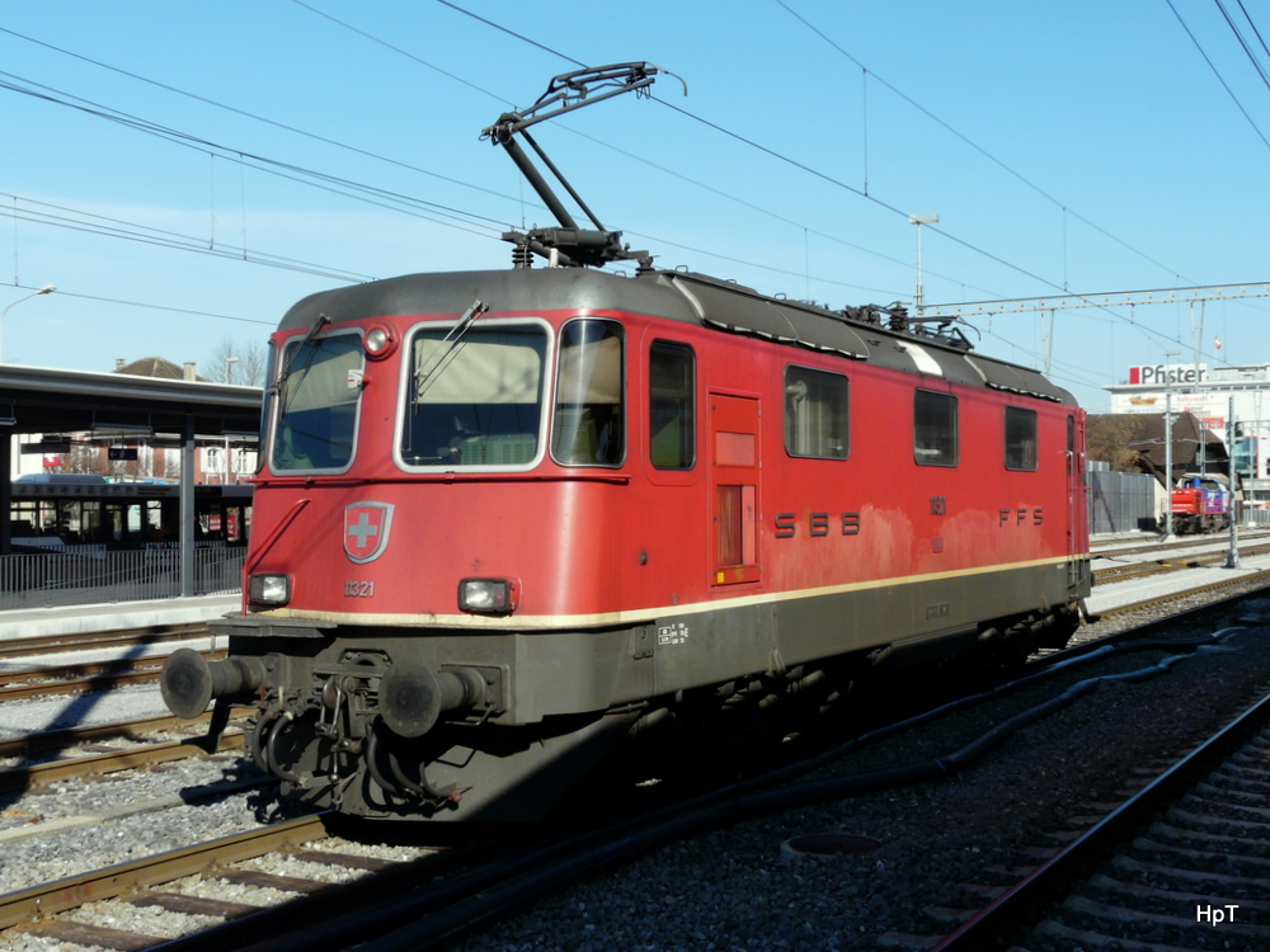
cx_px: 635
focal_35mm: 42
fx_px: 1541
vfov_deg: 34.3
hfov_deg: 44.8
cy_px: 476
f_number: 5.6
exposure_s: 1/400
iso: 100
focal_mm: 6.8
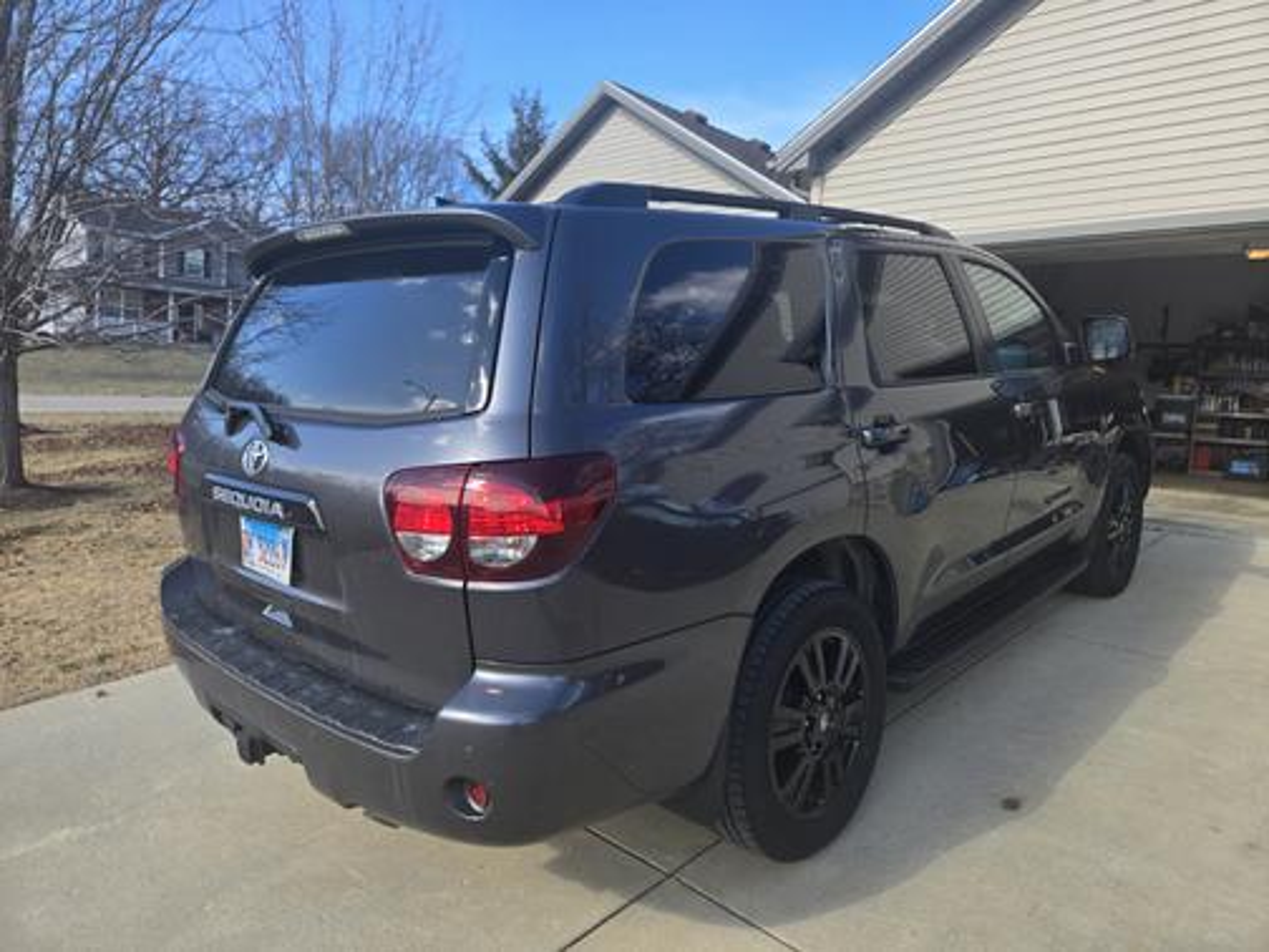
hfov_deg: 73.9
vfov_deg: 58.9
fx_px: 843
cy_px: 476
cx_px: 634
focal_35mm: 23
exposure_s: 1/472
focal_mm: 5.4
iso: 25
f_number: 1.8
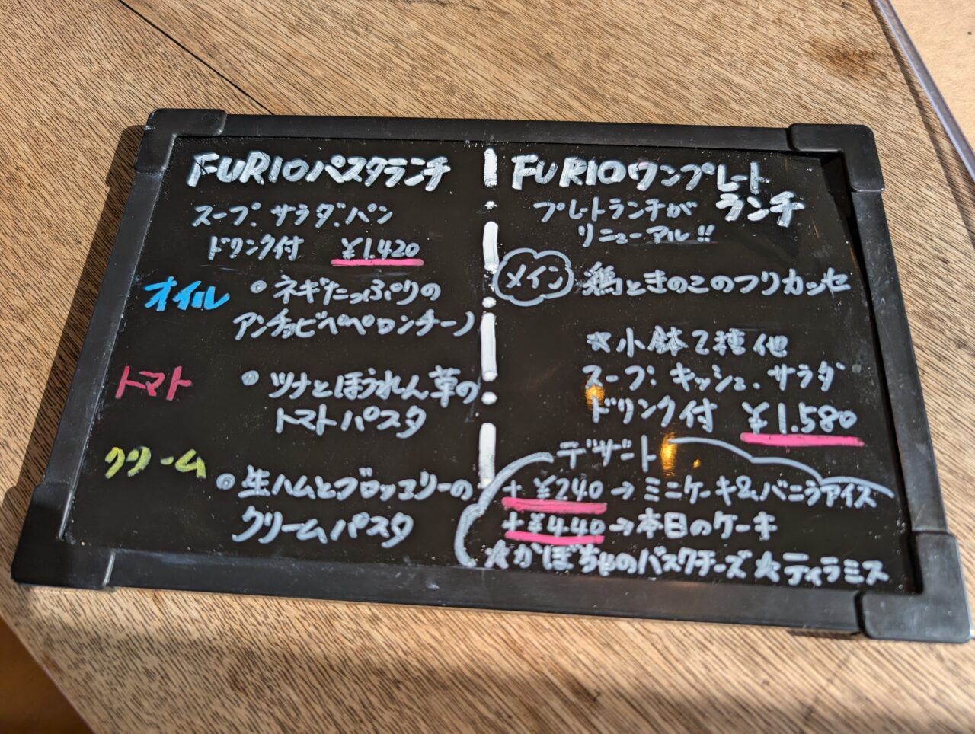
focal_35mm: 24
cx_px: 488
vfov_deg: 56.9
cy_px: 367
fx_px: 677
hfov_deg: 71.5
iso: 19
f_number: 1.68
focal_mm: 6.9
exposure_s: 1/450
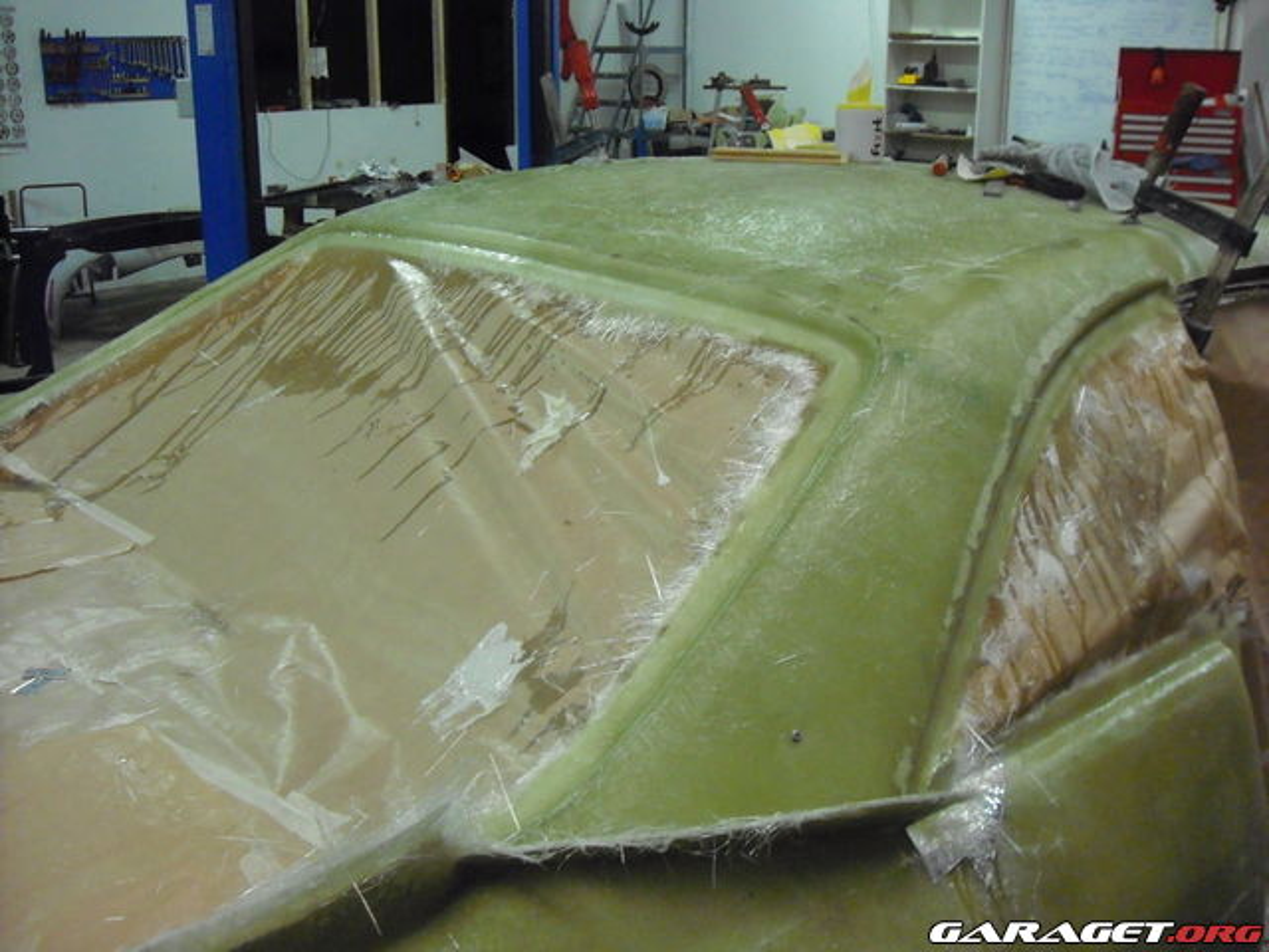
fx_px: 1356
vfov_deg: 38.7
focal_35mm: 37
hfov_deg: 50.1
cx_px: 634
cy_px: 476
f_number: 2.7
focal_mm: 6.2
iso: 640
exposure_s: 1/40
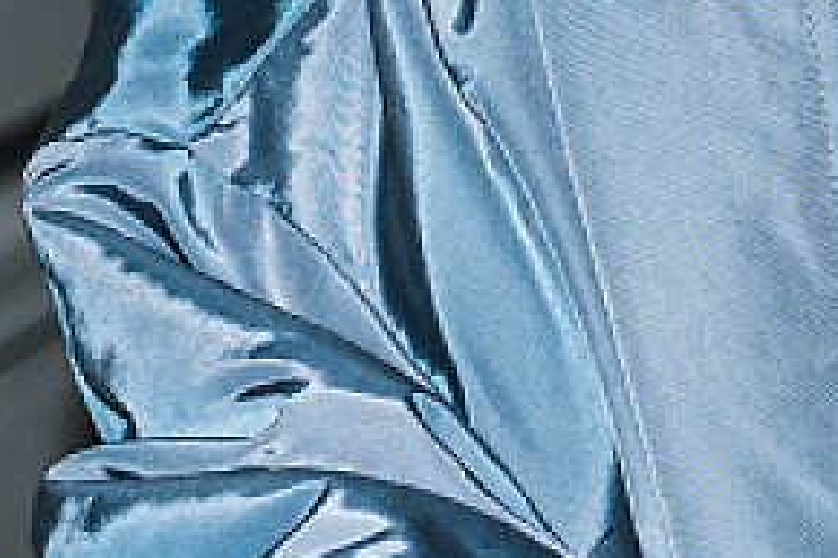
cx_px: 1748
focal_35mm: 232
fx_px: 5397
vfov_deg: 5.8
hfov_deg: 8.4
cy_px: -426
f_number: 3.2
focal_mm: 35
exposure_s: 1/200
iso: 250
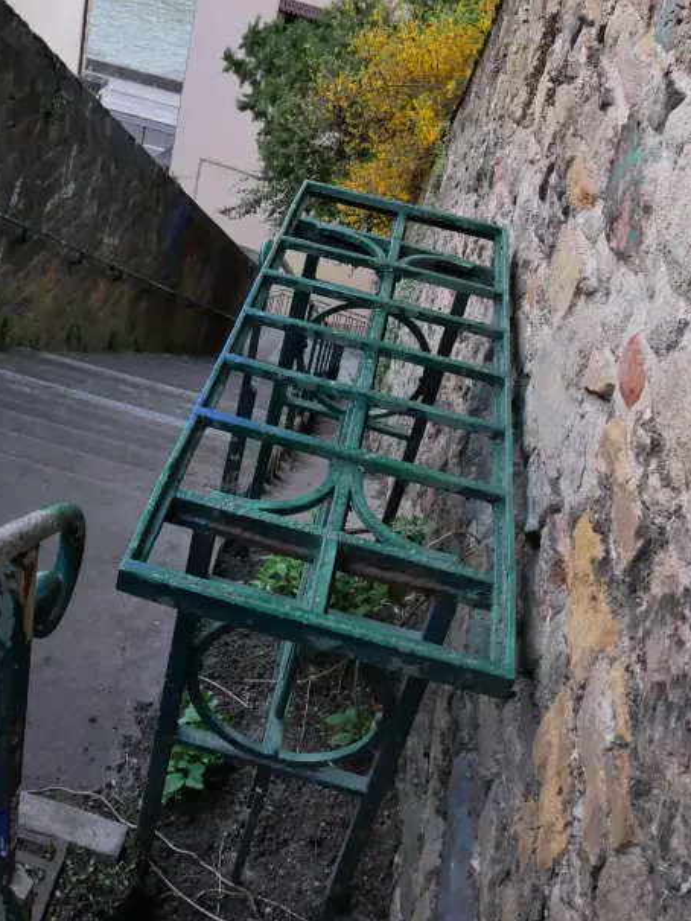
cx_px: 253
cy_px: 315
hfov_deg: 38.4
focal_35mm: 37
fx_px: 984
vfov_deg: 49.4
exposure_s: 1/125
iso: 800
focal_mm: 14
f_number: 6.3
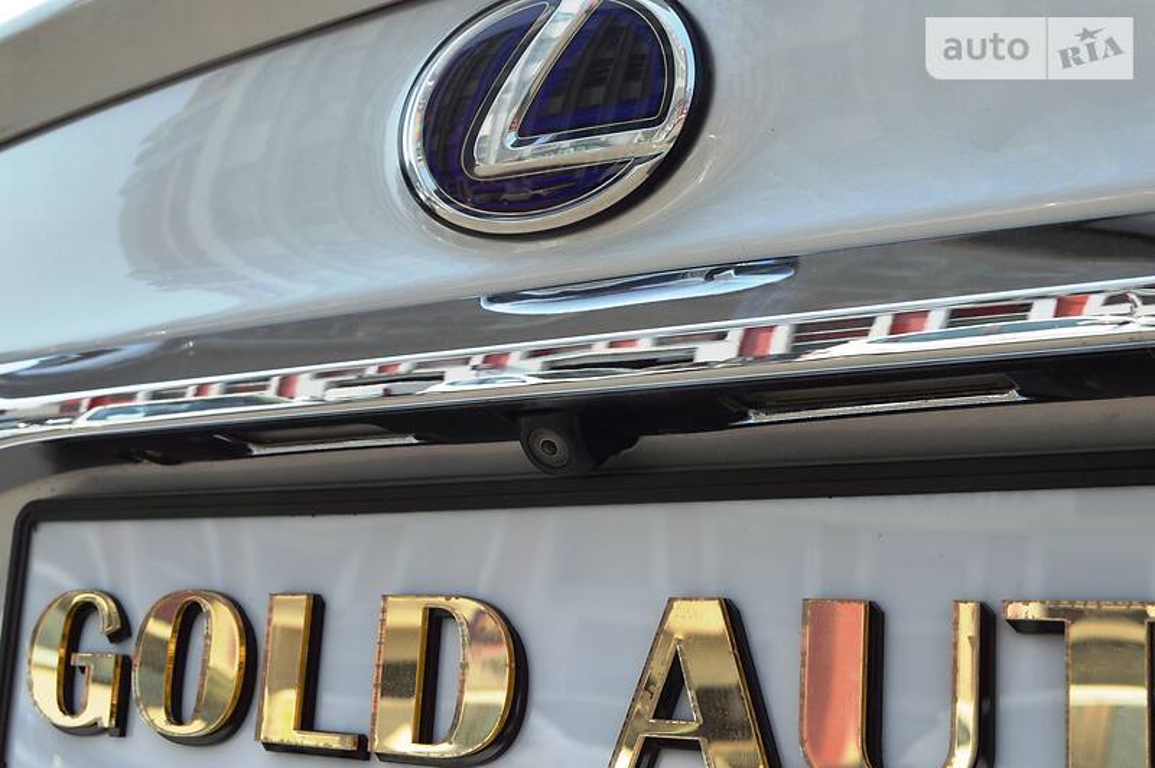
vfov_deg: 28.0
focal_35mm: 48
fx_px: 1539
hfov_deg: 41.1
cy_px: 384
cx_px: 578
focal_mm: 32
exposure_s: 1/320
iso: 400
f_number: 10
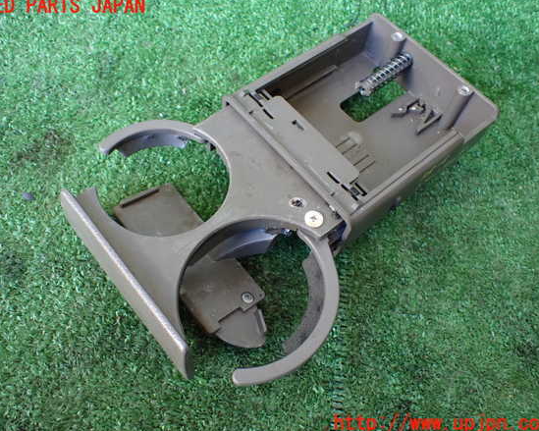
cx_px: 261
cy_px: 215
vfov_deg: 45.8
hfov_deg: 55.7
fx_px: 510
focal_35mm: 32
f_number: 2.3
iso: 800
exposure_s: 1/100
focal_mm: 5.4
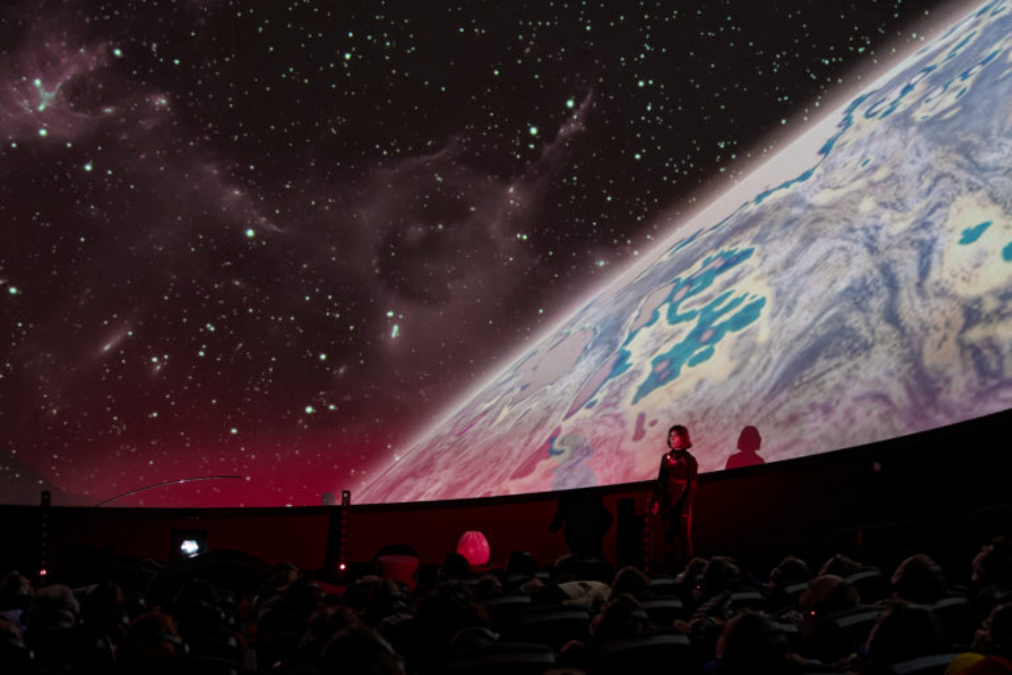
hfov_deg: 54.4
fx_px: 984
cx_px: 506
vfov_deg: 37.9
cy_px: 338
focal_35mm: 35
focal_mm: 35
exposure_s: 1/40
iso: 2500
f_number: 2
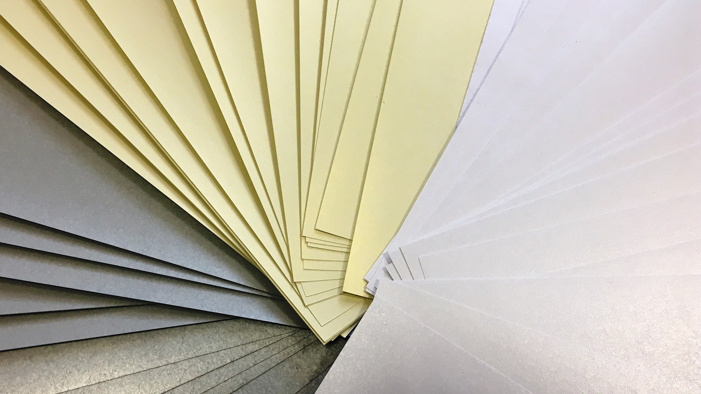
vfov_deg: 33.7
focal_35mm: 35
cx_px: 343
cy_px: 227
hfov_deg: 56.6
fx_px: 651
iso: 25
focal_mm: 4.15
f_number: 2.2
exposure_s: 1/33
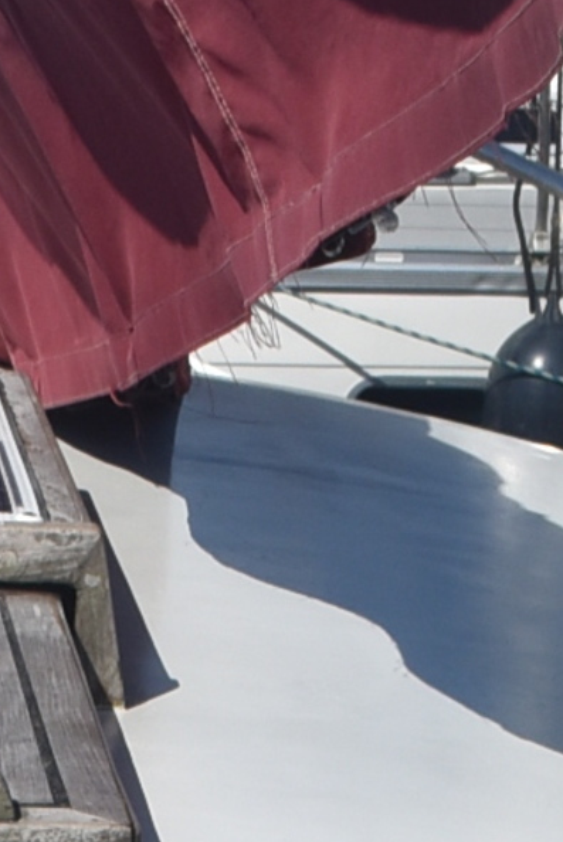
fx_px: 4426
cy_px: 2048
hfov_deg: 7.2
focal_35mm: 189
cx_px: -189
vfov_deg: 9.6
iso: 200
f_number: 11
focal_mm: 20
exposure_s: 1/500
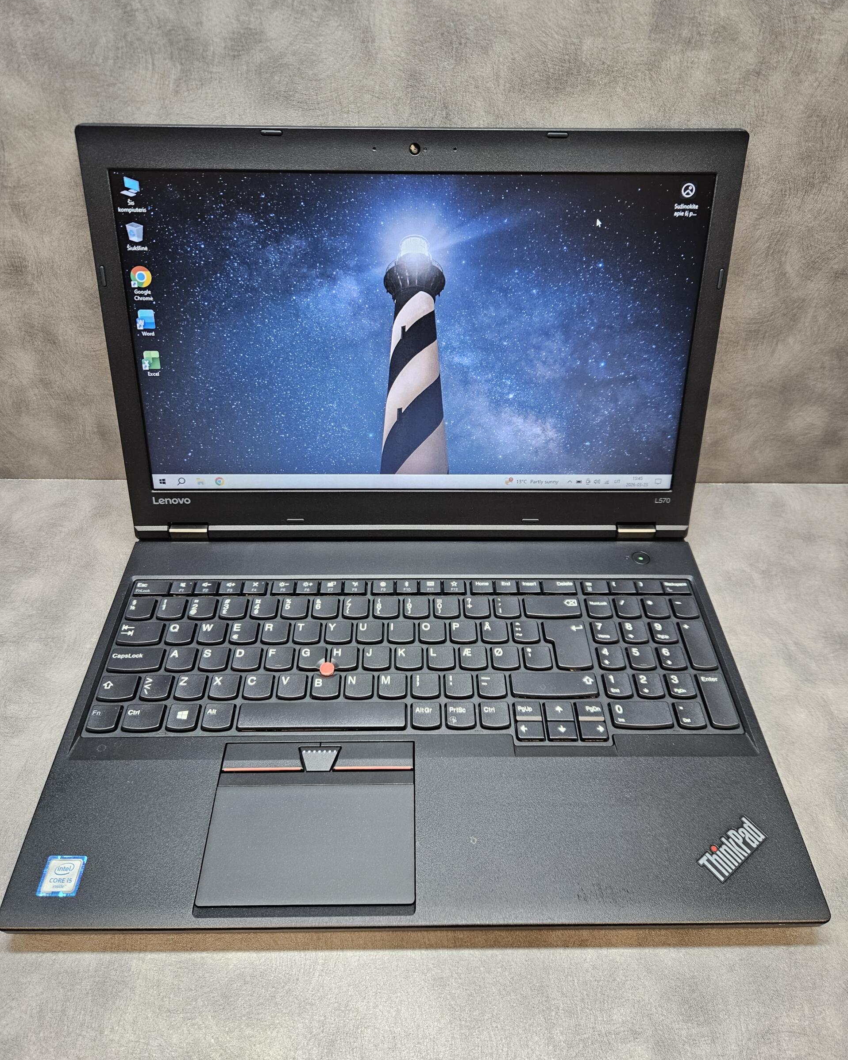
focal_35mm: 24
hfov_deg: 58.8
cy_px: 496
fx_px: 753
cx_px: 424
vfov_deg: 70.2
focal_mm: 5.4
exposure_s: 1/142
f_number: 1.8
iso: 320
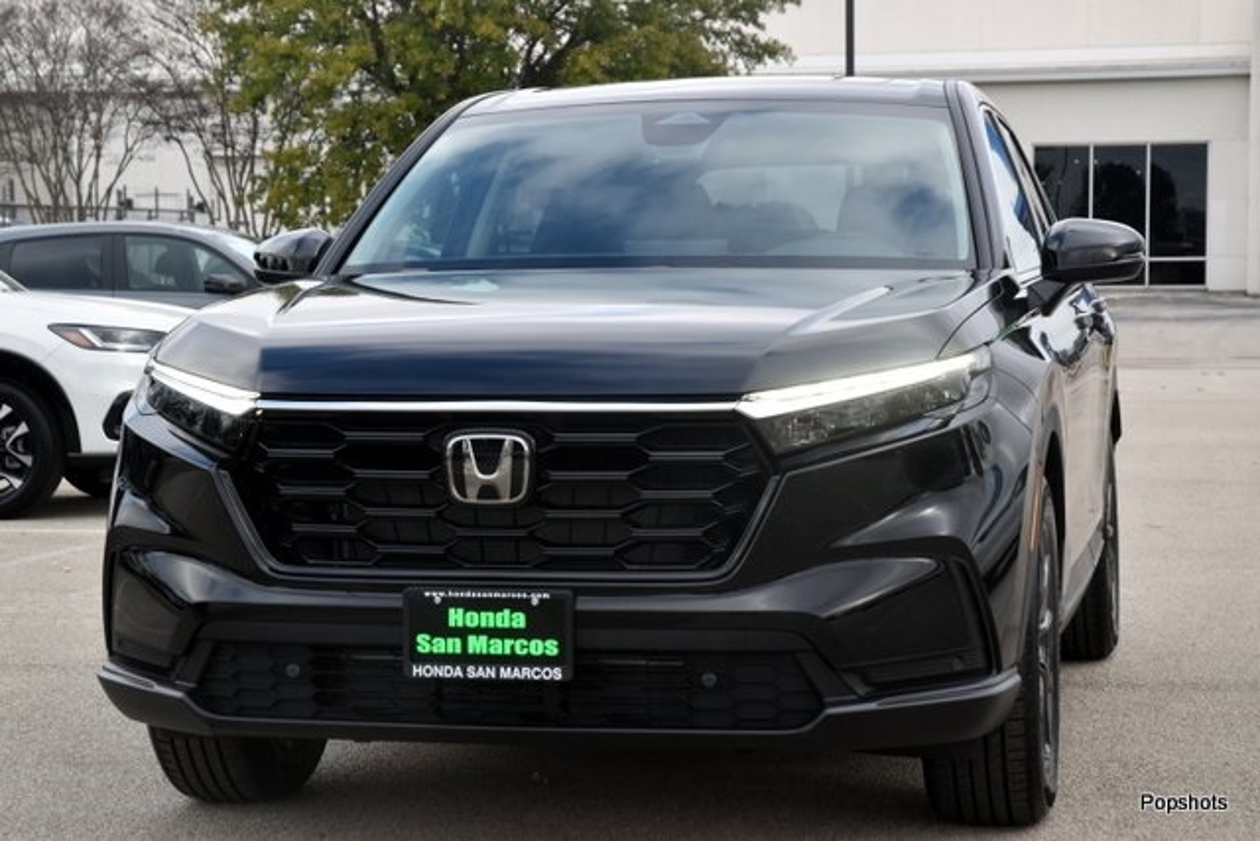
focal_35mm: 82
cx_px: 630
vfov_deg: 16.6
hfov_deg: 24.6
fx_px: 2888
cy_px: 420
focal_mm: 55
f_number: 8
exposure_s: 1/250
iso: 320
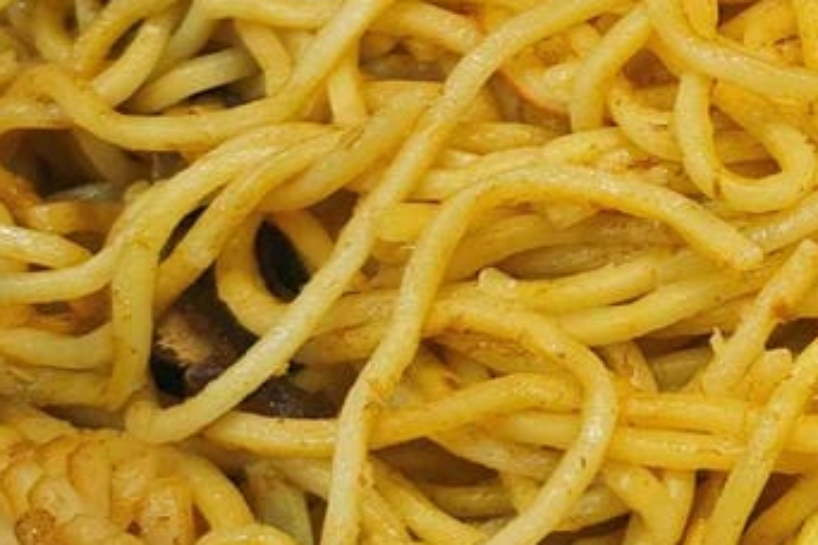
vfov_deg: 10.1
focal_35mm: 135
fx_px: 3067
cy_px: -33
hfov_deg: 14.0
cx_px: 1299
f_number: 2
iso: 173
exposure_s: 1/120
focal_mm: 8.72
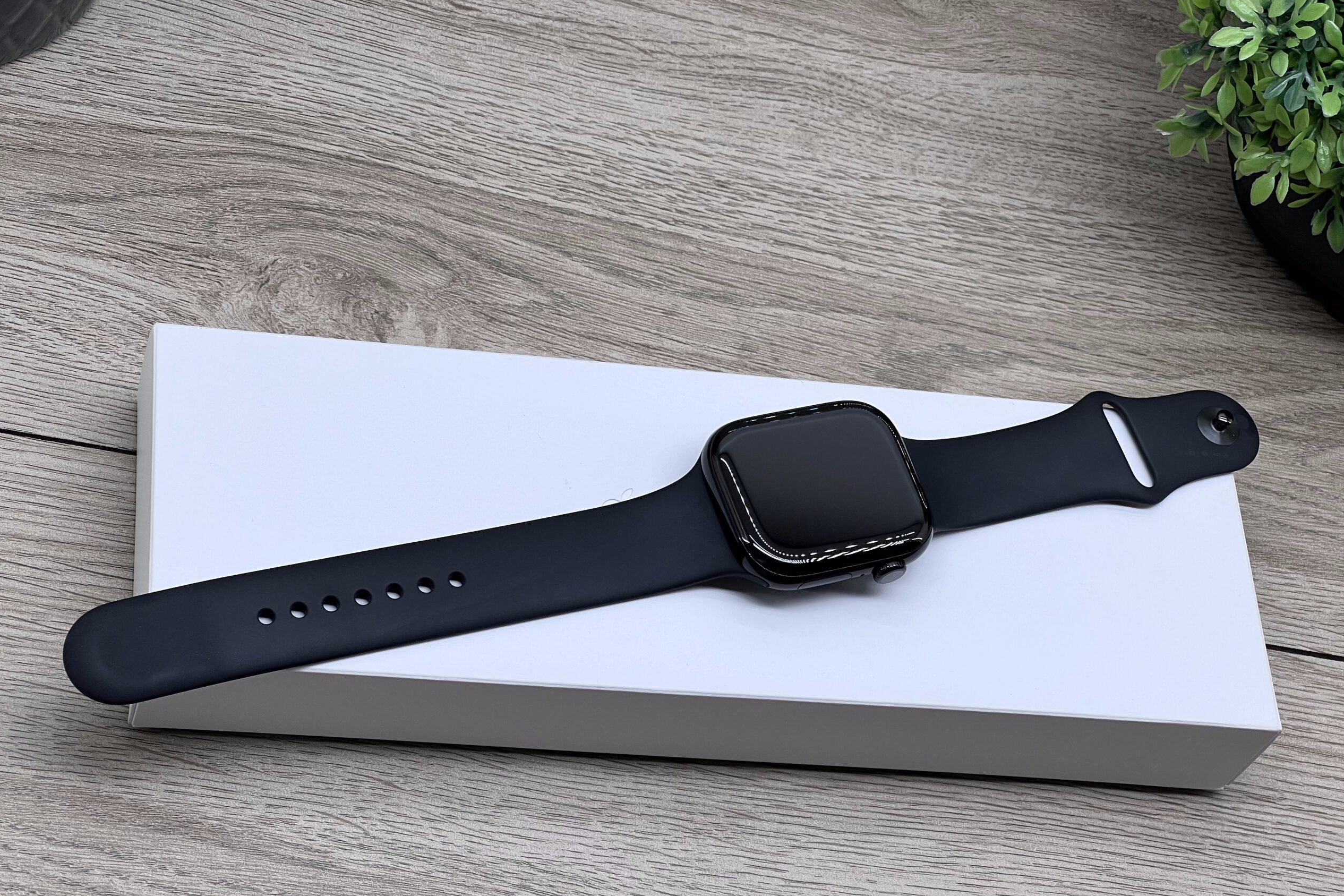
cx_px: 669
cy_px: 465
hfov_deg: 25.1
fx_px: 3024
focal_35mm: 81
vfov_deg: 16.9
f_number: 2.8
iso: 32
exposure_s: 1/100
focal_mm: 9
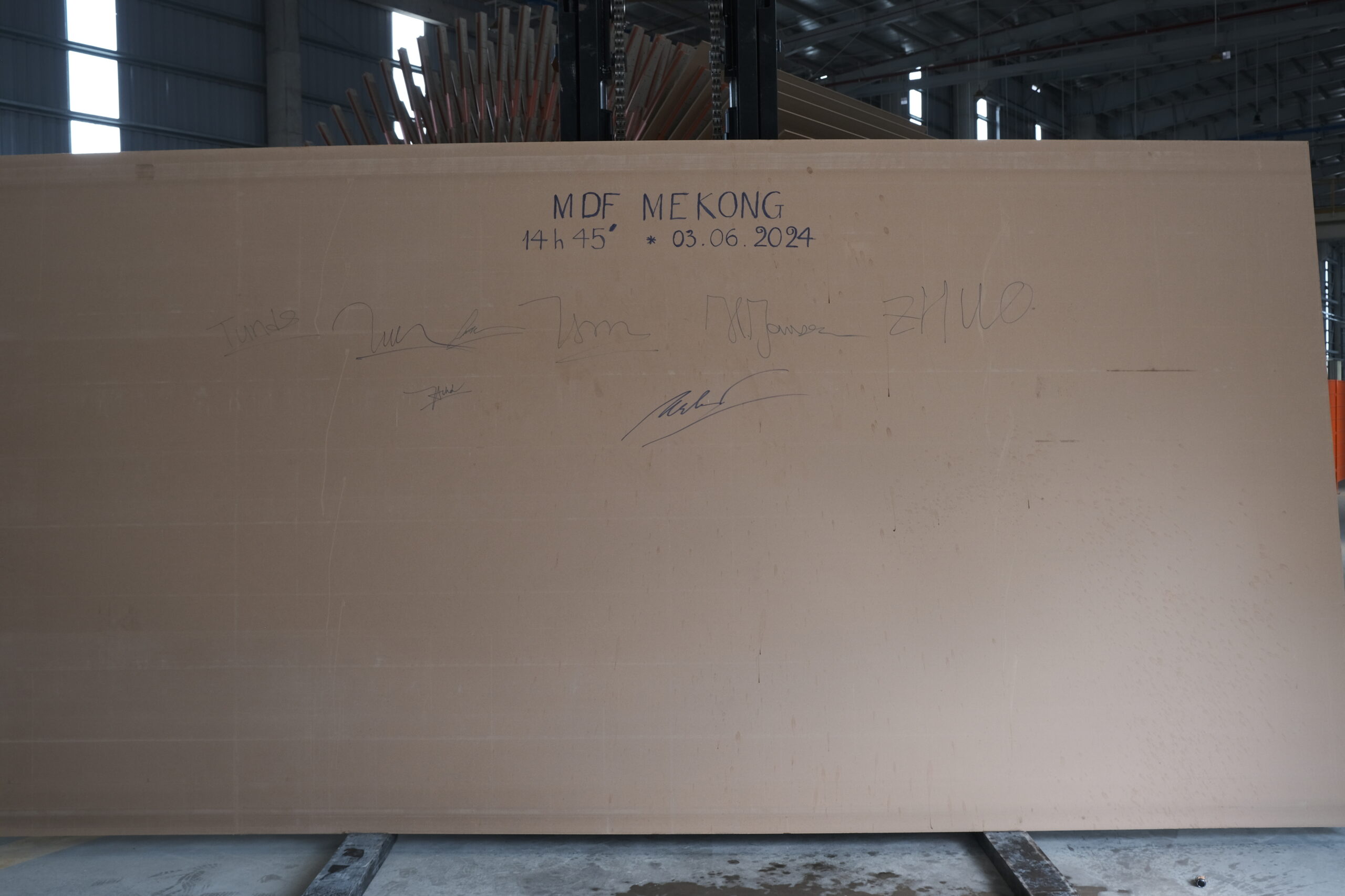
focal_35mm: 36
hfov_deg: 53.1
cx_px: 672
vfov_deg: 36.9
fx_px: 1345
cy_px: 448
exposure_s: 1/34
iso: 640
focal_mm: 24.3
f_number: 9
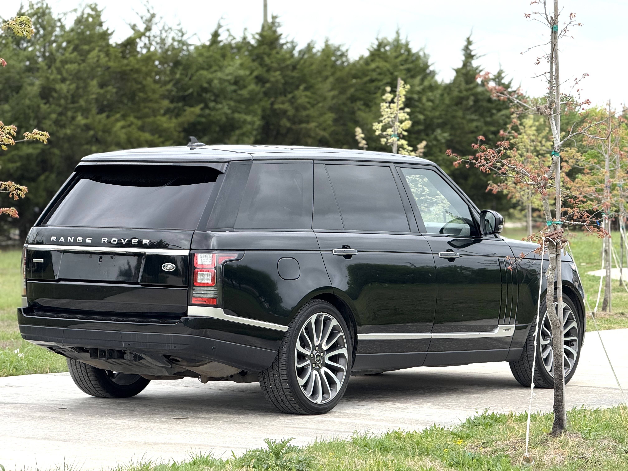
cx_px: 314
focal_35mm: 120
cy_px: 236
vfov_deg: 12.3
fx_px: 2177
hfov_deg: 16.4
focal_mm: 15.66
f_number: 2.8
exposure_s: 1/255
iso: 64
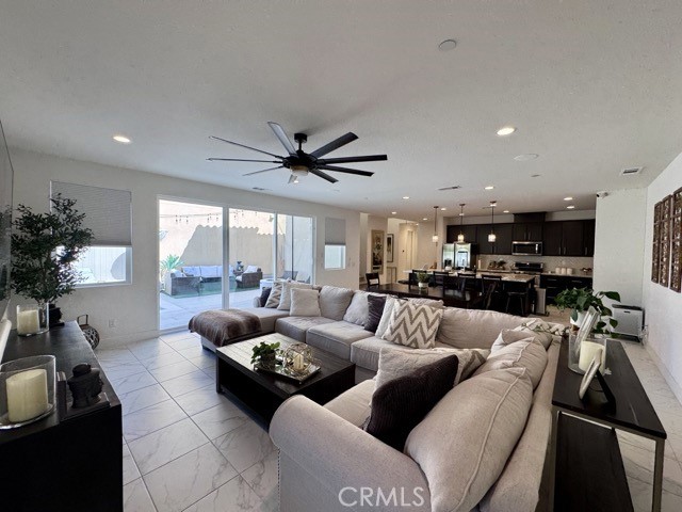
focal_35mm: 14
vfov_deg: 85.7
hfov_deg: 102.1
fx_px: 276
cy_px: 256
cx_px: 341
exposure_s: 1/120
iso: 50
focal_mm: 2.22
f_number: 2.2
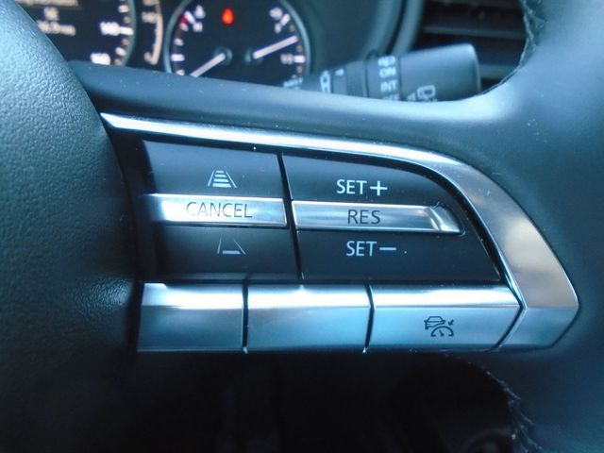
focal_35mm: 26
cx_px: 302
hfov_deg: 67.3
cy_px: 226
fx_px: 454
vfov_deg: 53.1
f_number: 3.2
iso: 400
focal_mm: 4.6
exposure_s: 1/25
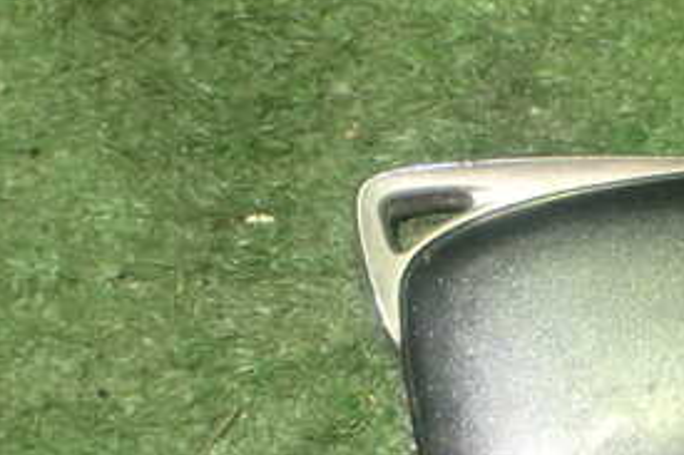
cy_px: 341
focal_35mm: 93
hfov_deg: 21.8
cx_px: 483
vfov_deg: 14.6
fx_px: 1766
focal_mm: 7.31
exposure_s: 1/40
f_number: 2.8
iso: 640
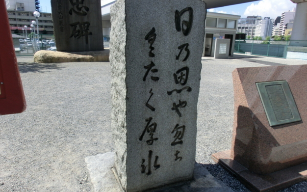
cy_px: 91
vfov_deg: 47.6
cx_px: 153
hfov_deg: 70.4
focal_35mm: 26
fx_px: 217
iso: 100
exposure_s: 1/160
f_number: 7.9
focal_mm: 4.24
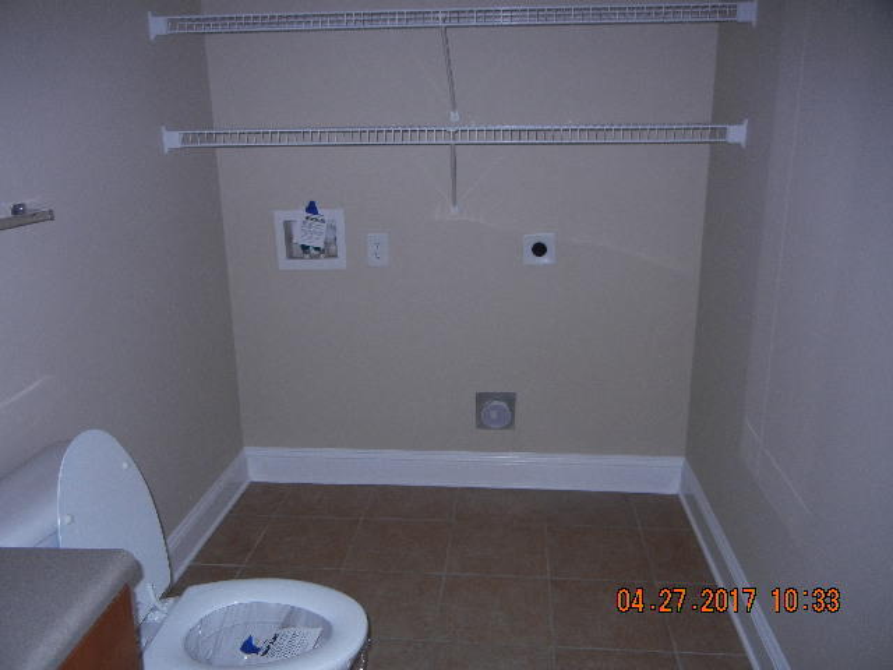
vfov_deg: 46.8
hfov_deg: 60.0
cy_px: 335
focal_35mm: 30
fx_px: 774
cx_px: 446
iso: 200
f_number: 3.5
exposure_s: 1/30
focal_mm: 5.4
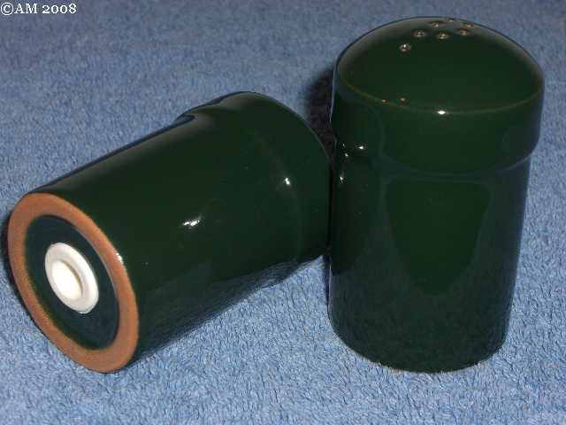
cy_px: 212
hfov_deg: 21.1
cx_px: 283
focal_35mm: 93
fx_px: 1521
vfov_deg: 15.9
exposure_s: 1/30
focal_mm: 19.4
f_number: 9.6
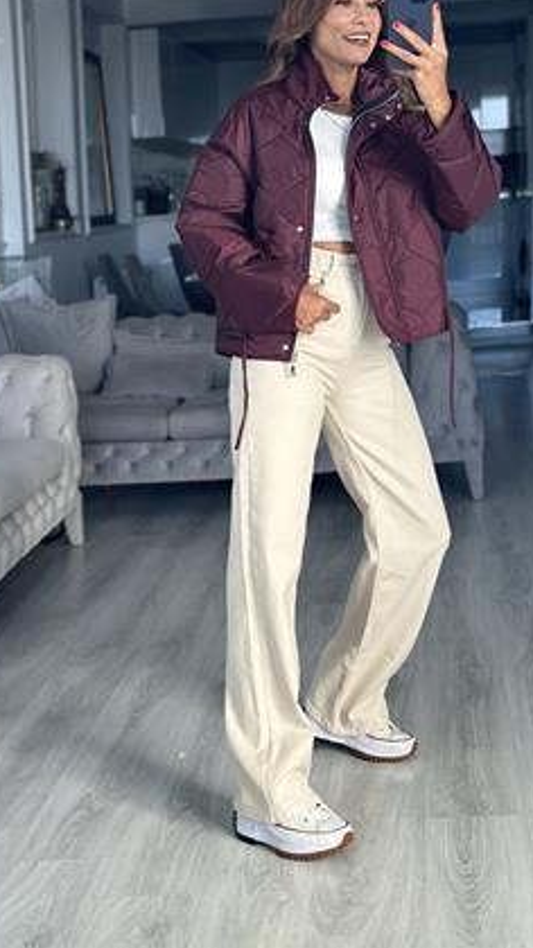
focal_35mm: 63
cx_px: 325
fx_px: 1584
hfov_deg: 19.1
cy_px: 381
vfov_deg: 33.2
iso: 100
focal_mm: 6.86
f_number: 1.78
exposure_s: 1/172
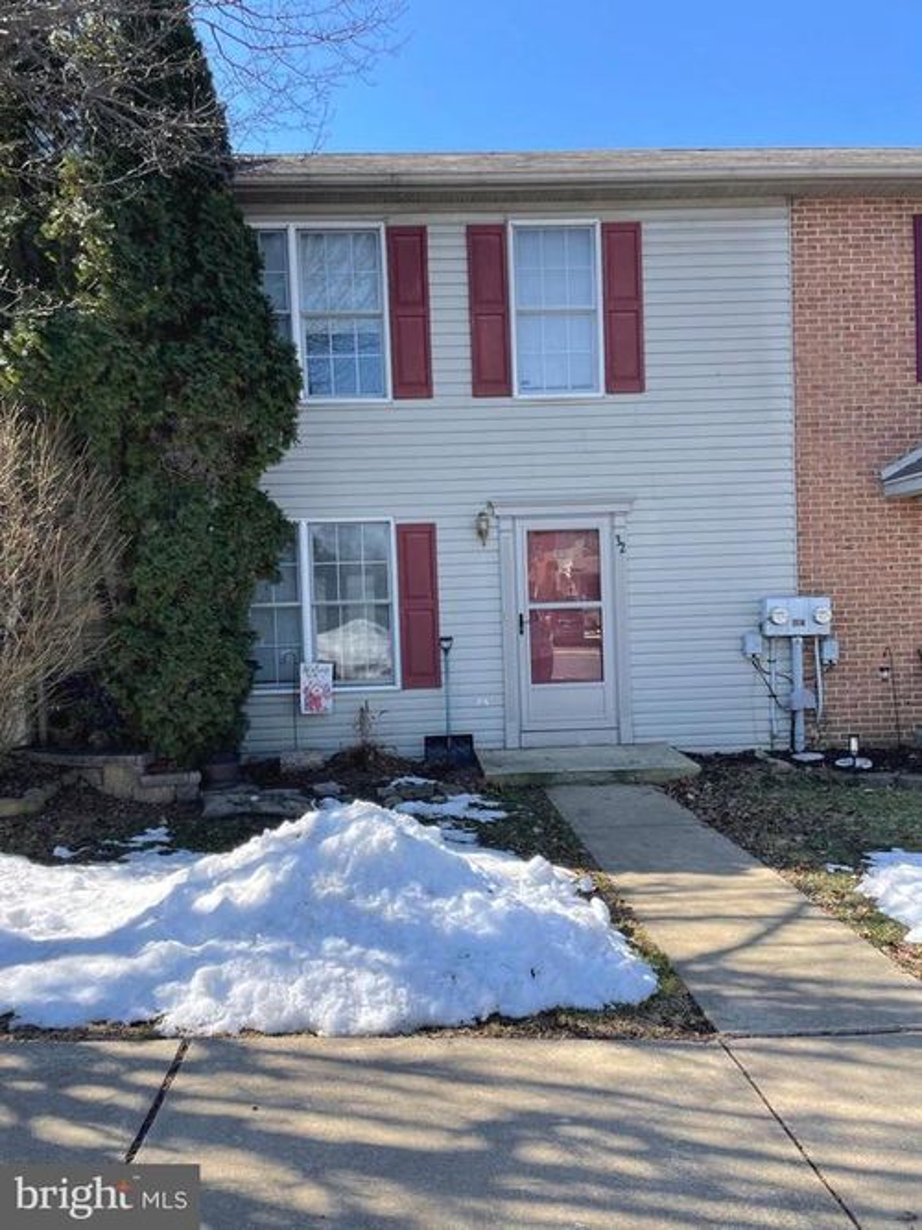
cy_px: 615
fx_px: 924
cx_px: 461
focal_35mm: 26
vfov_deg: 67.3
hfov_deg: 53.0
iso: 32
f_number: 1.6
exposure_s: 1/1006
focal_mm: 4.2
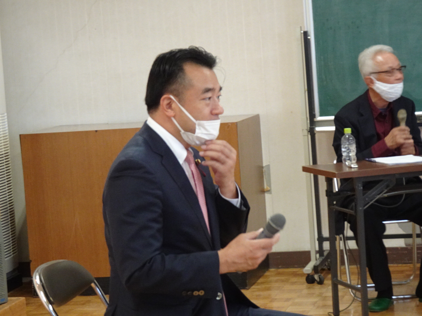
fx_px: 1536
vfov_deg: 11.8
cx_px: 211
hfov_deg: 15.6
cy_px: 158
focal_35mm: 126
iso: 800
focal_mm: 19.98
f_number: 5.6
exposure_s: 1/15
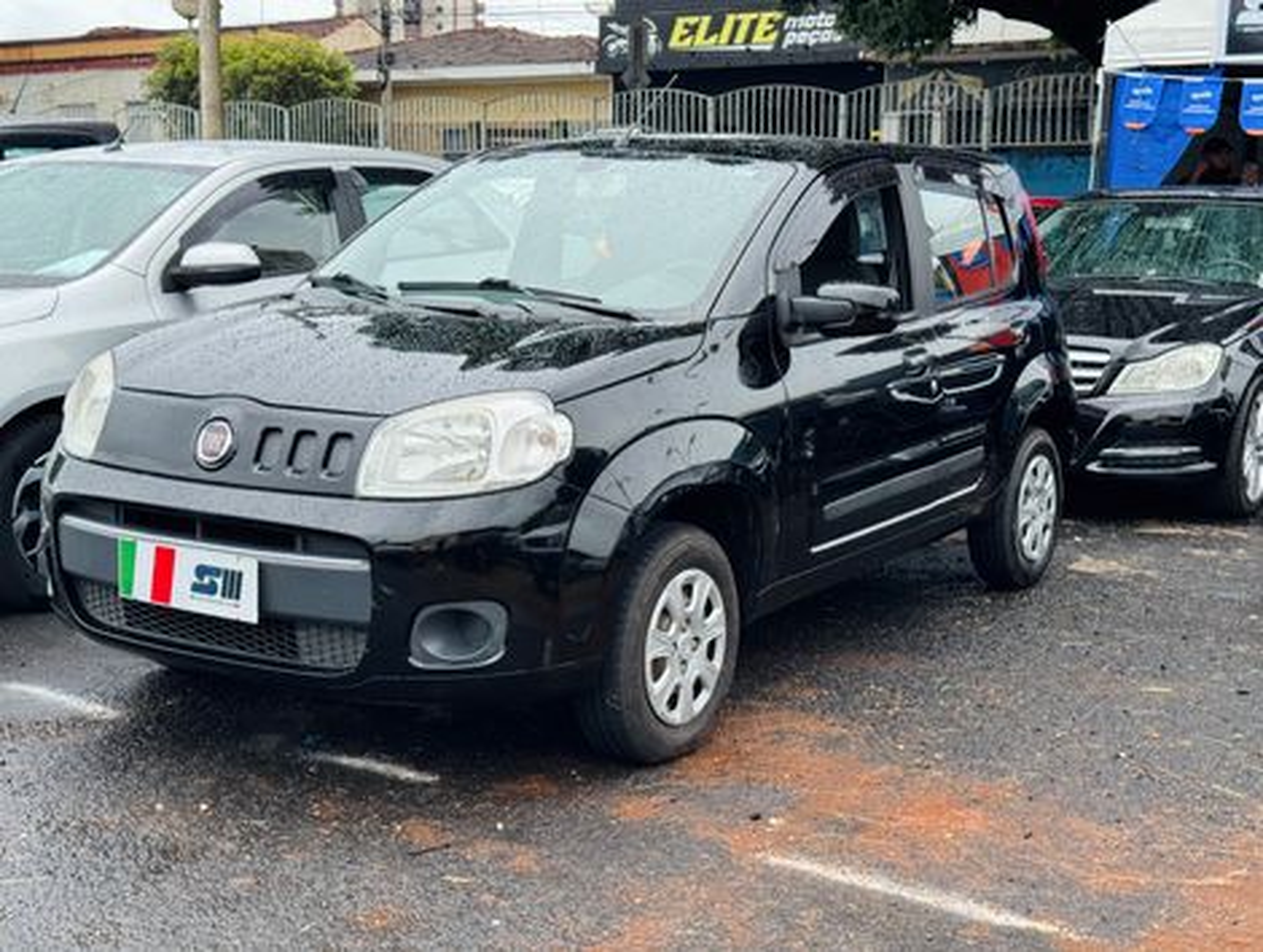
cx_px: 632
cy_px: 476
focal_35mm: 48
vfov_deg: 30.3
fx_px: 1754
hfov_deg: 39.6
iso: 64
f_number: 1.78
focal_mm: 6.76
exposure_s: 1/876
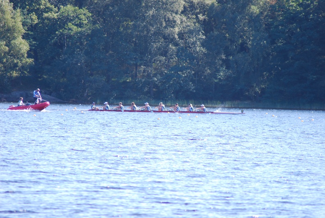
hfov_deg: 4.6
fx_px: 4067
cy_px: 109
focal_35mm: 450
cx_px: 162
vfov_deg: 3.1
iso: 500
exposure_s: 1/500
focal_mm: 300
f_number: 5.6
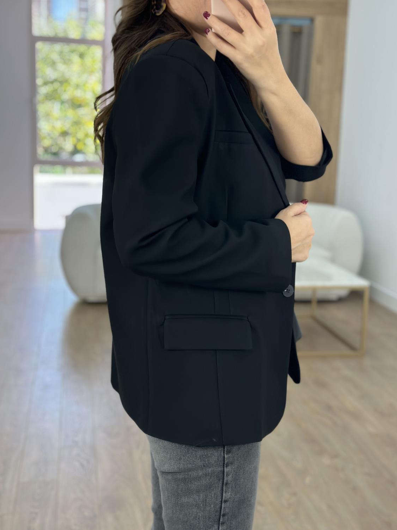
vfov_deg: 37.5
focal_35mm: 51
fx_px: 780
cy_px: 265
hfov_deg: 28.5
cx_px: 209
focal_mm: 6.86
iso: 80
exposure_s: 1/315
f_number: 1.78
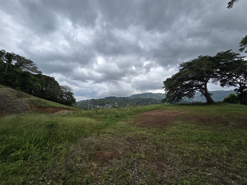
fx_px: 93
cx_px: 124
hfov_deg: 106.2
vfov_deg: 89.9
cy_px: 92
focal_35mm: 13
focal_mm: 2.2
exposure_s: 1/1269
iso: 50
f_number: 2.2
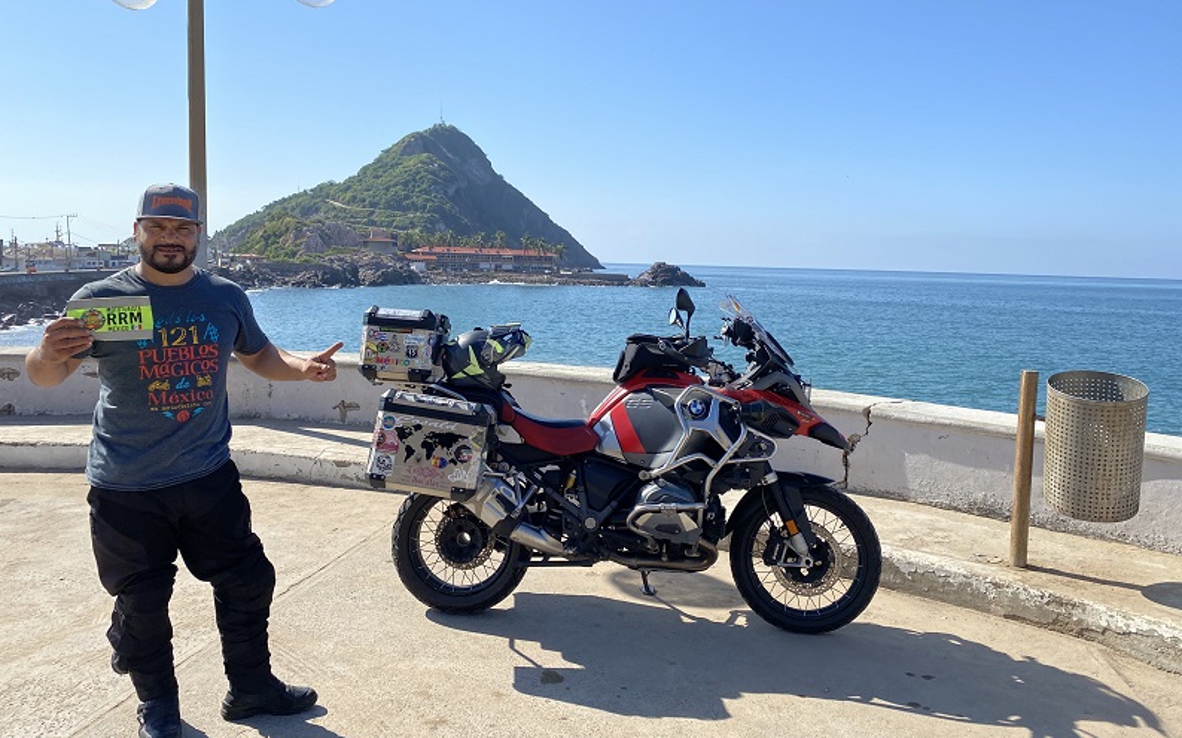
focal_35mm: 28
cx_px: 598
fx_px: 902
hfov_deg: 66.5
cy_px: 316
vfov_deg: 44.4
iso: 32
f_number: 1.8
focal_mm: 4.25
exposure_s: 1/4274
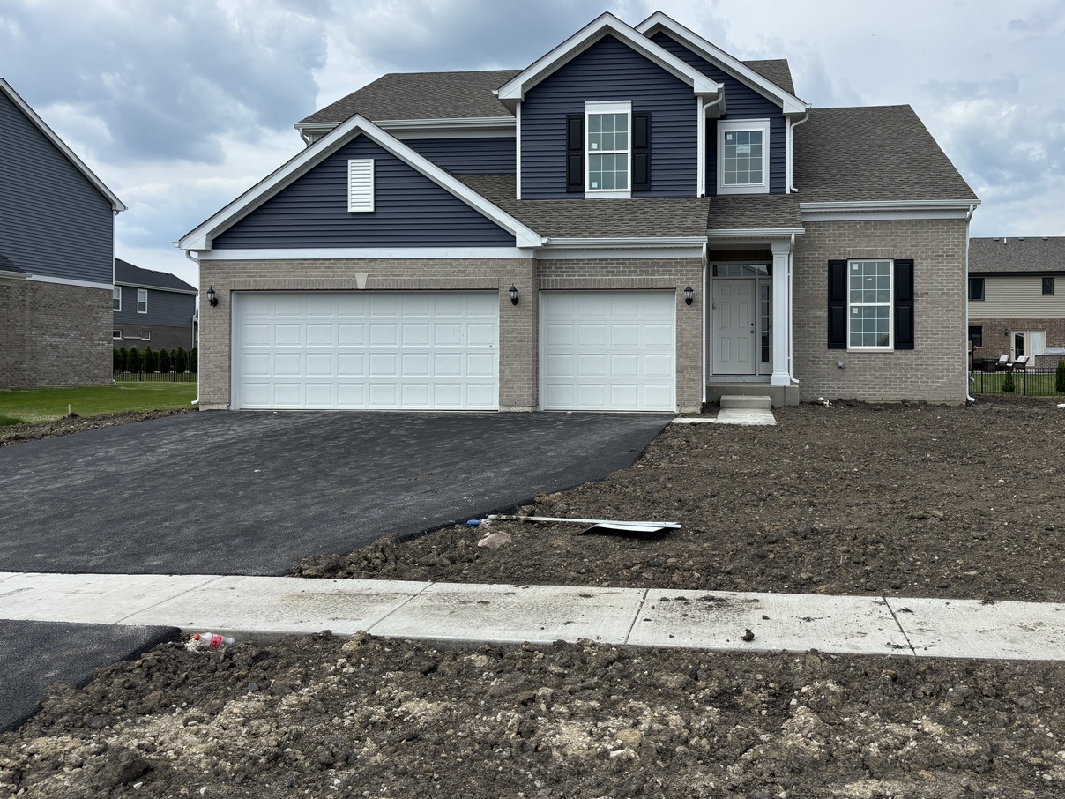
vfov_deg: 45.3
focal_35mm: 31
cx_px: 614
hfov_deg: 58.1
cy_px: 347
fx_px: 954
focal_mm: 5.96
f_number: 1.6
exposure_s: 1/3937
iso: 50
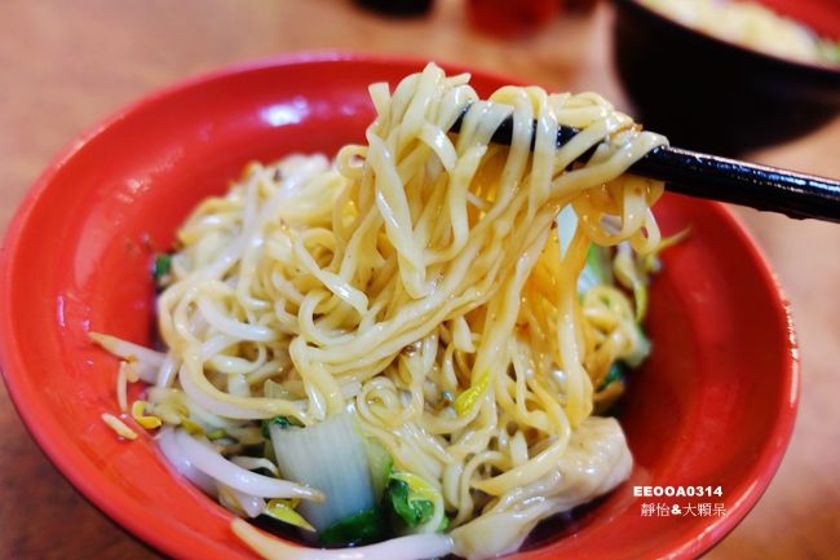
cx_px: 420
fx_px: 560
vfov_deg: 53.1
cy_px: 280
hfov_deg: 73.8
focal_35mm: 24
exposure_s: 1/30
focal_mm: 8.8
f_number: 1.8
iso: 320
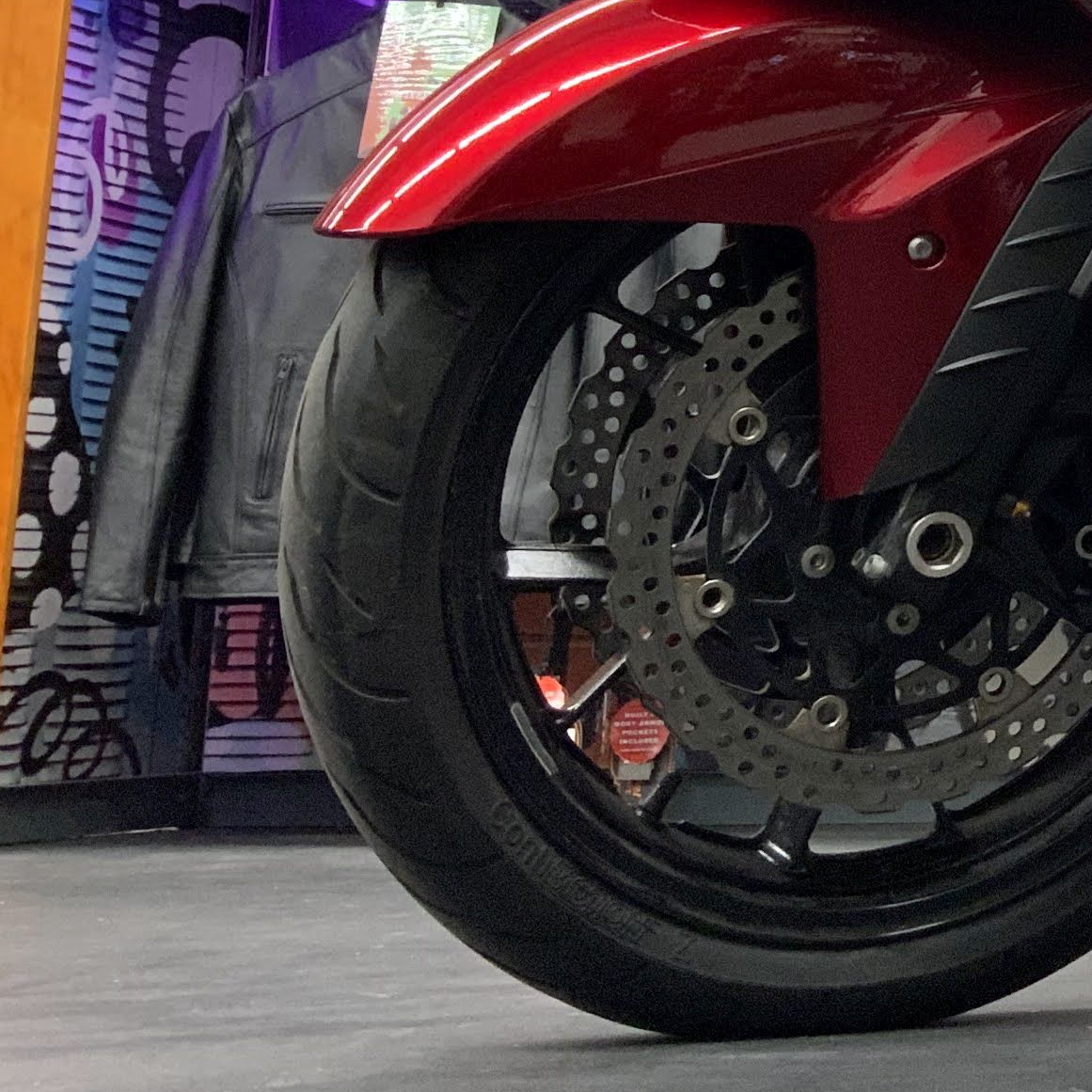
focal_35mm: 89
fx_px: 3176
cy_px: 13
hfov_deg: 16.9
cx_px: 1828
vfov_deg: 19.0
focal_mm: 3
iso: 100
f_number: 1.8
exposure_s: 1/60
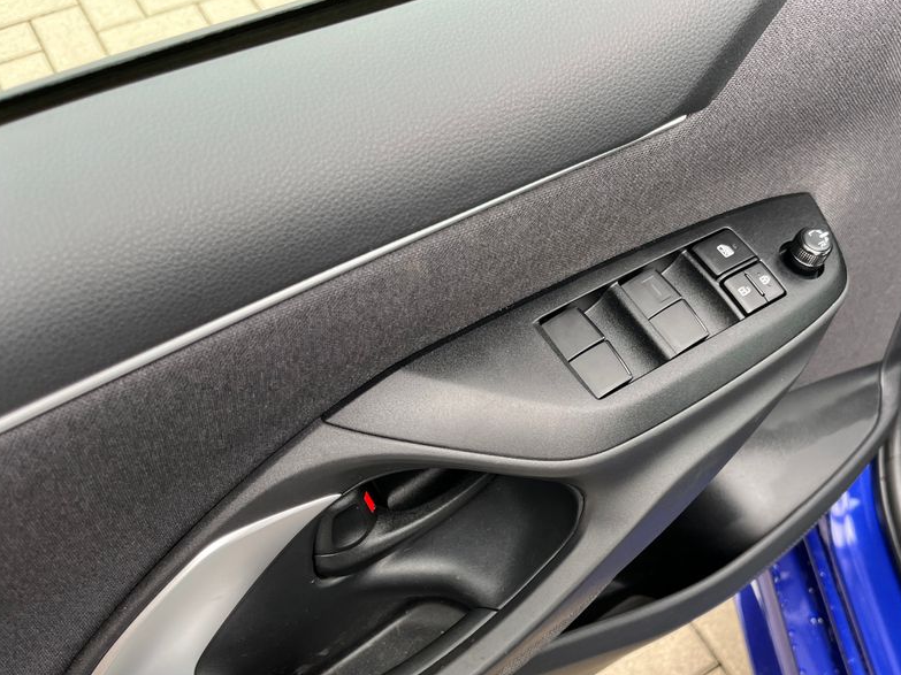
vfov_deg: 41.4
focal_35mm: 34
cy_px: 437
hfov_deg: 53.6
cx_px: 542
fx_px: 885
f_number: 1.6
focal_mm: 5.1
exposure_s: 1/121
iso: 125
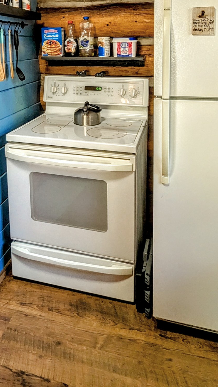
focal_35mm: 30
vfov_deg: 59.2
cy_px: 76
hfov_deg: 38.7
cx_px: 80
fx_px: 308
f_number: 2.2
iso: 203
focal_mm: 2.35
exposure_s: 1/25.8
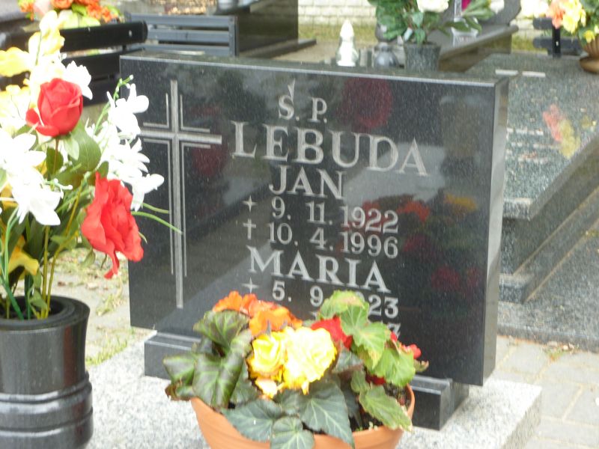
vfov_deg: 21.9
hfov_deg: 29.0
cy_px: 224
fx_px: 1159
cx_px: 300
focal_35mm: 67
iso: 80
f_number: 4.1
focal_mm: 11
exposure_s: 1/40
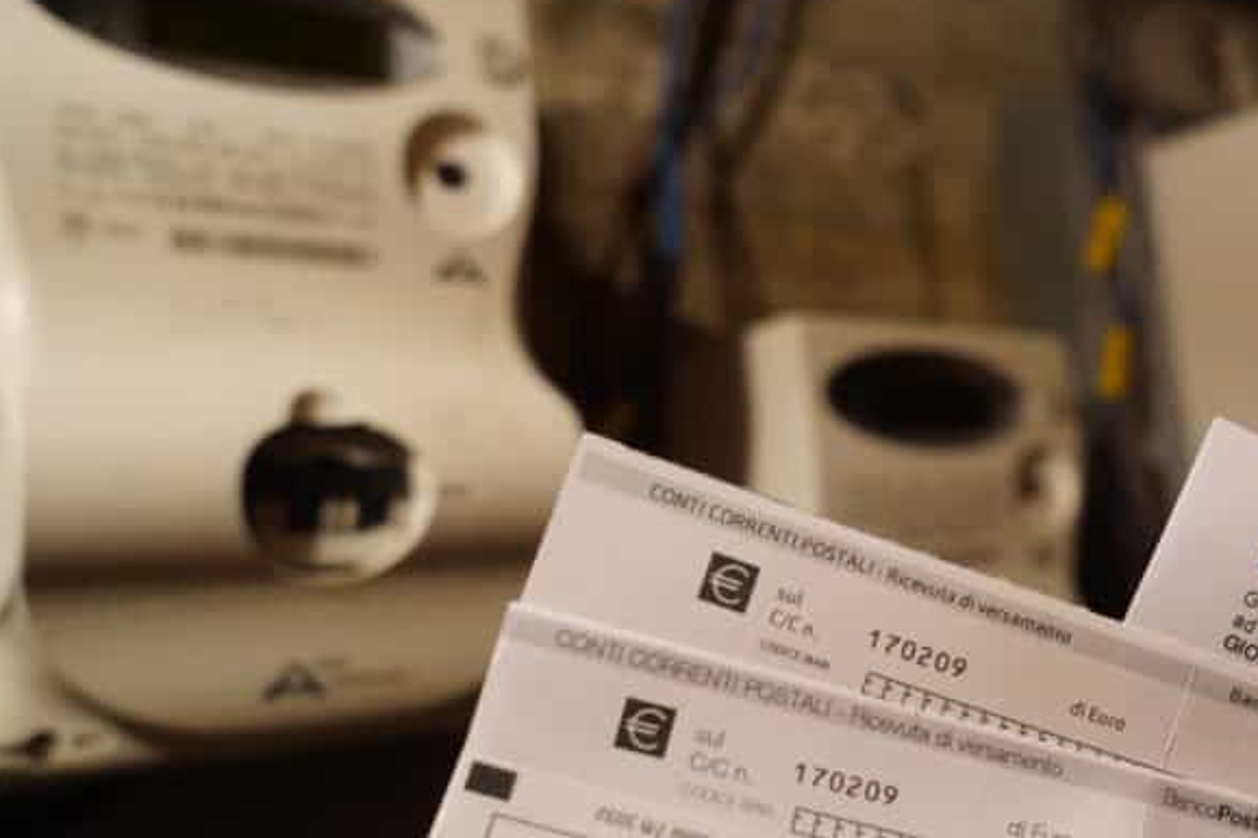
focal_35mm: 46
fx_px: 1607
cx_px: 1004
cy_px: 468
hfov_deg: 41.0
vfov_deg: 29.2
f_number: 4
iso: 6400
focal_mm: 26
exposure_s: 1/160
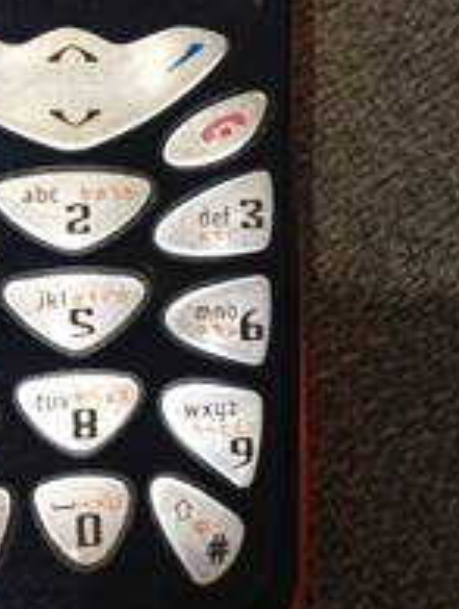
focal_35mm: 55
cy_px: 122
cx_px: 72
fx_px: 969
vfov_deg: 33.8
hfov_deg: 26.0
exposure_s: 1/20
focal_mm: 3.98
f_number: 1.8
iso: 749
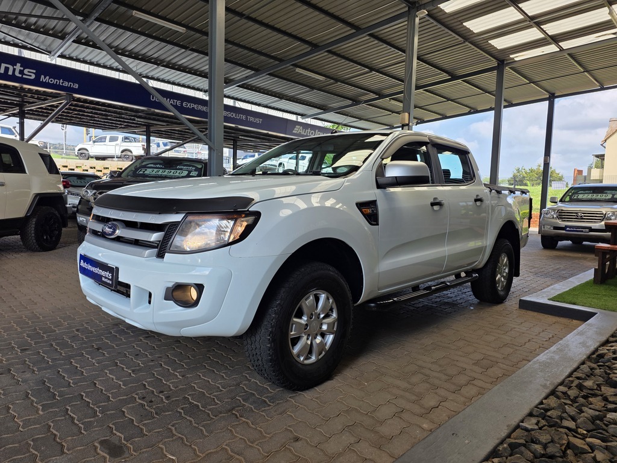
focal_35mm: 23
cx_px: 308
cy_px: 232
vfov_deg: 58.9
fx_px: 410
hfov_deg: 73.9
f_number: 1.7
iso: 80
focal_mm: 6.25
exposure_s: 1/2128
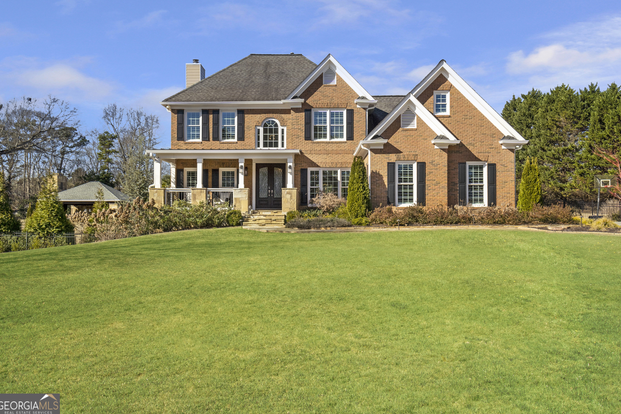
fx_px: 586
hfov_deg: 55.8
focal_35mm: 34
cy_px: 201
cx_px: 316
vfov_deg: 38.9
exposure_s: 1/2000
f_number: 8
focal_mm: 33
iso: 500
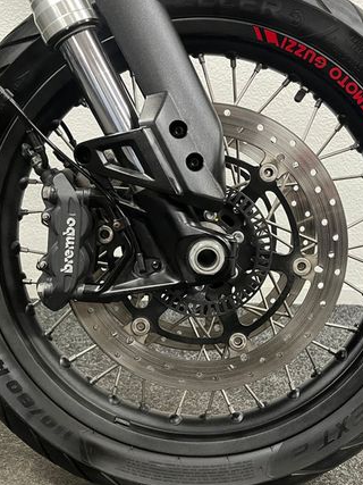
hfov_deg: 36.8
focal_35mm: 39
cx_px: 196
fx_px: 546
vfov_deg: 47.9
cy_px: 234
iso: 400
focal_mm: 5.1
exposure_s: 1/50
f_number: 1.6
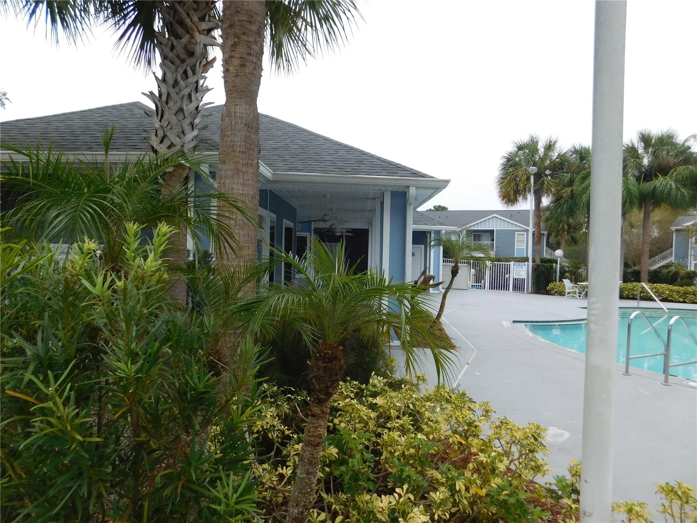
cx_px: 348
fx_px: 463
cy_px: 262
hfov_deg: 73.9
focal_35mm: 23
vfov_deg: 58.9
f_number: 3
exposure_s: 1/400
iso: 125
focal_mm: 4
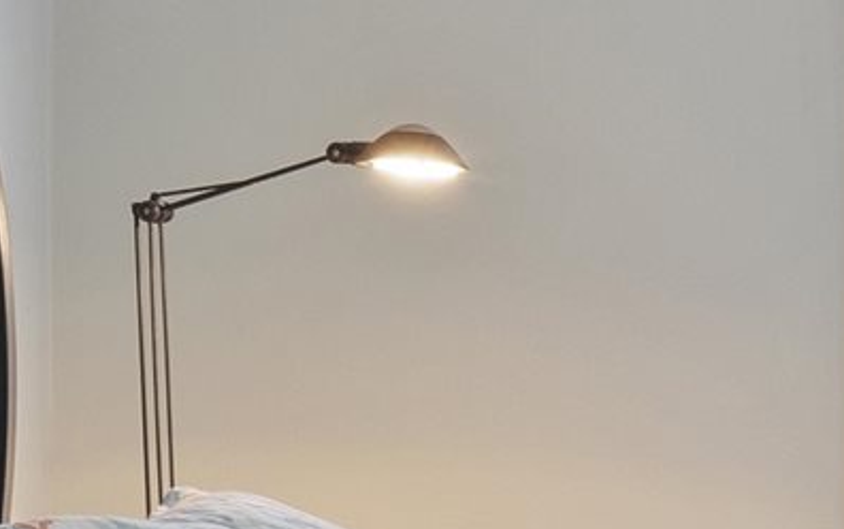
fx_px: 5823
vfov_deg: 5.2
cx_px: 1549
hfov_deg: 8.0
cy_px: 290
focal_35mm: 253
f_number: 8
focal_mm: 32
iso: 320
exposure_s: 1
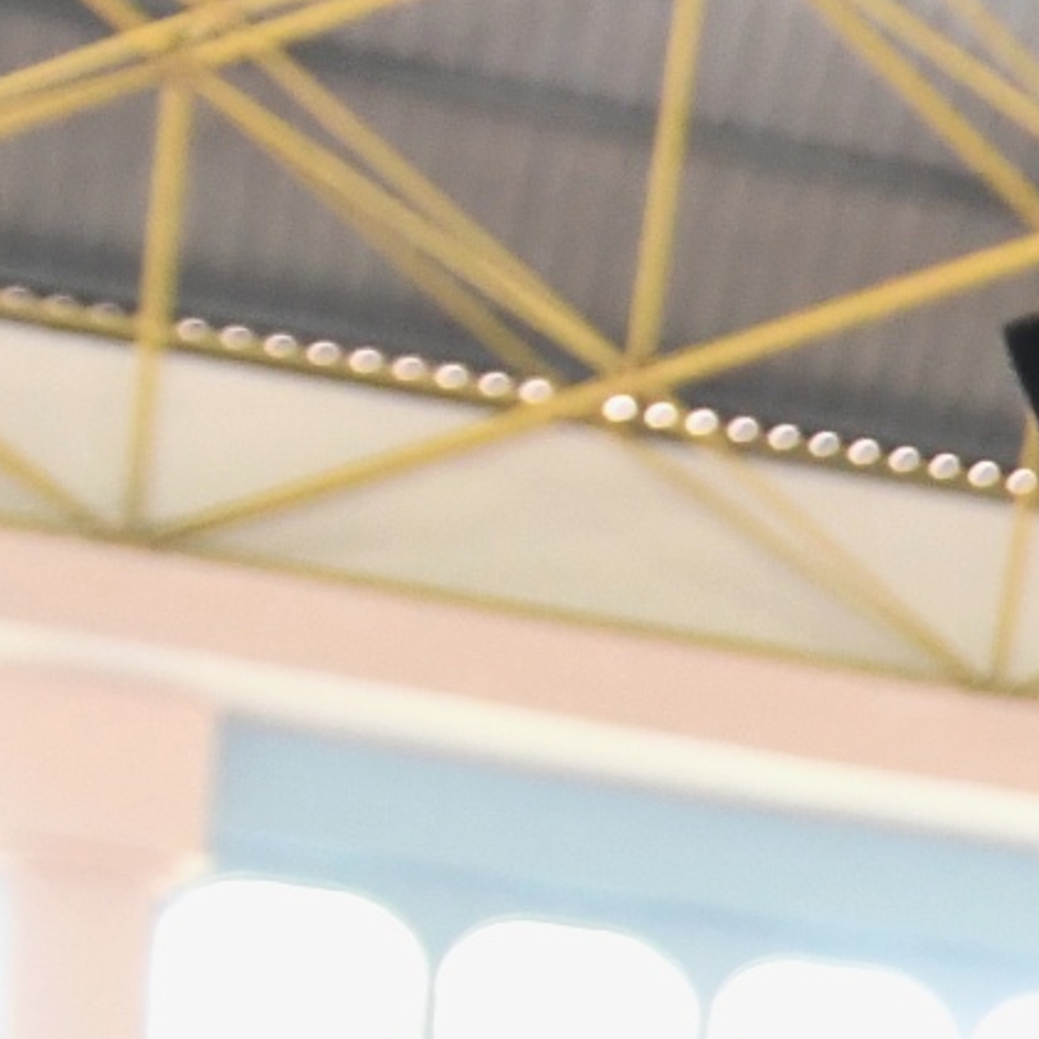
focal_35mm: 200
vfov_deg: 8.1
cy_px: 2522
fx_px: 6792
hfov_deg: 6.6
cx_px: 4373
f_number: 5.6
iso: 1600
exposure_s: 1/100
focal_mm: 24
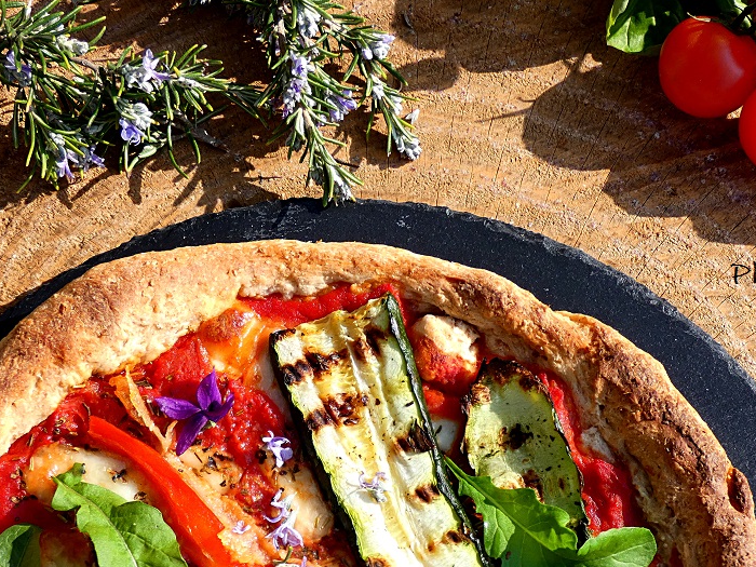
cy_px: 404
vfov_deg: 16.4
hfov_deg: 21.8
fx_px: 1966
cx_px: 422
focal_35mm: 90
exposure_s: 1/250
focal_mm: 11.3
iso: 80
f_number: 4.2
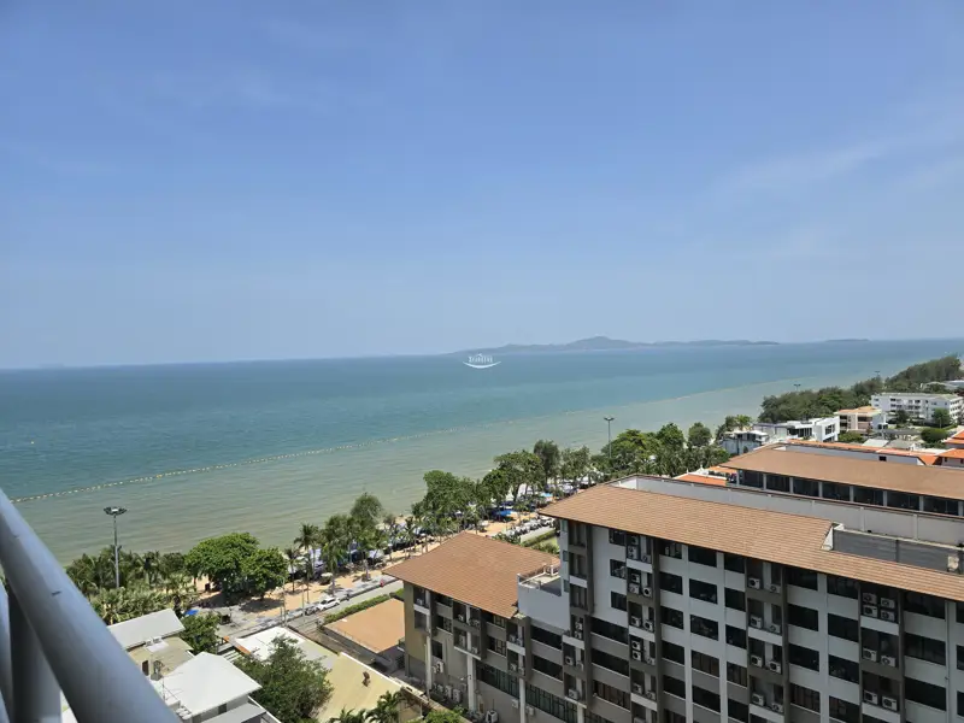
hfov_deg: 73.9
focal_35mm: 23
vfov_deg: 58.9
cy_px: 362
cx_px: 482
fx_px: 641
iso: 12
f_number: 1.7
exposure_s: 1/922
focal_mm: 6.3
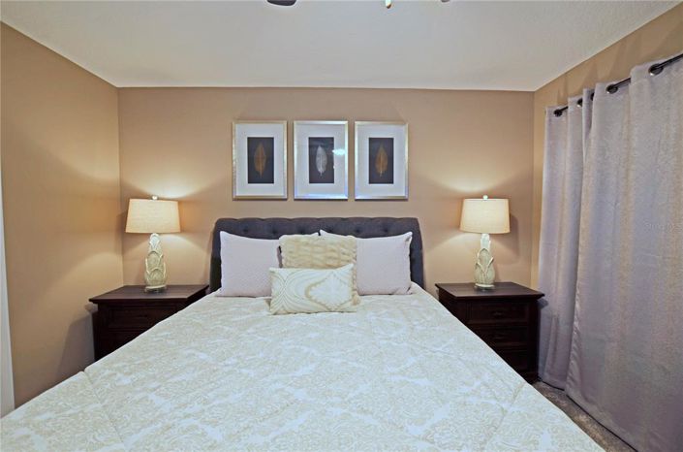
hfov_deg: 100.5
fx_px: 284
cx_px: 342
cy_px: 226
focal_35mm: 15
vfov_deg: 77.0
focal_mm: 10
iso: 125
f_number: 4.5
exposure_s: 1/8
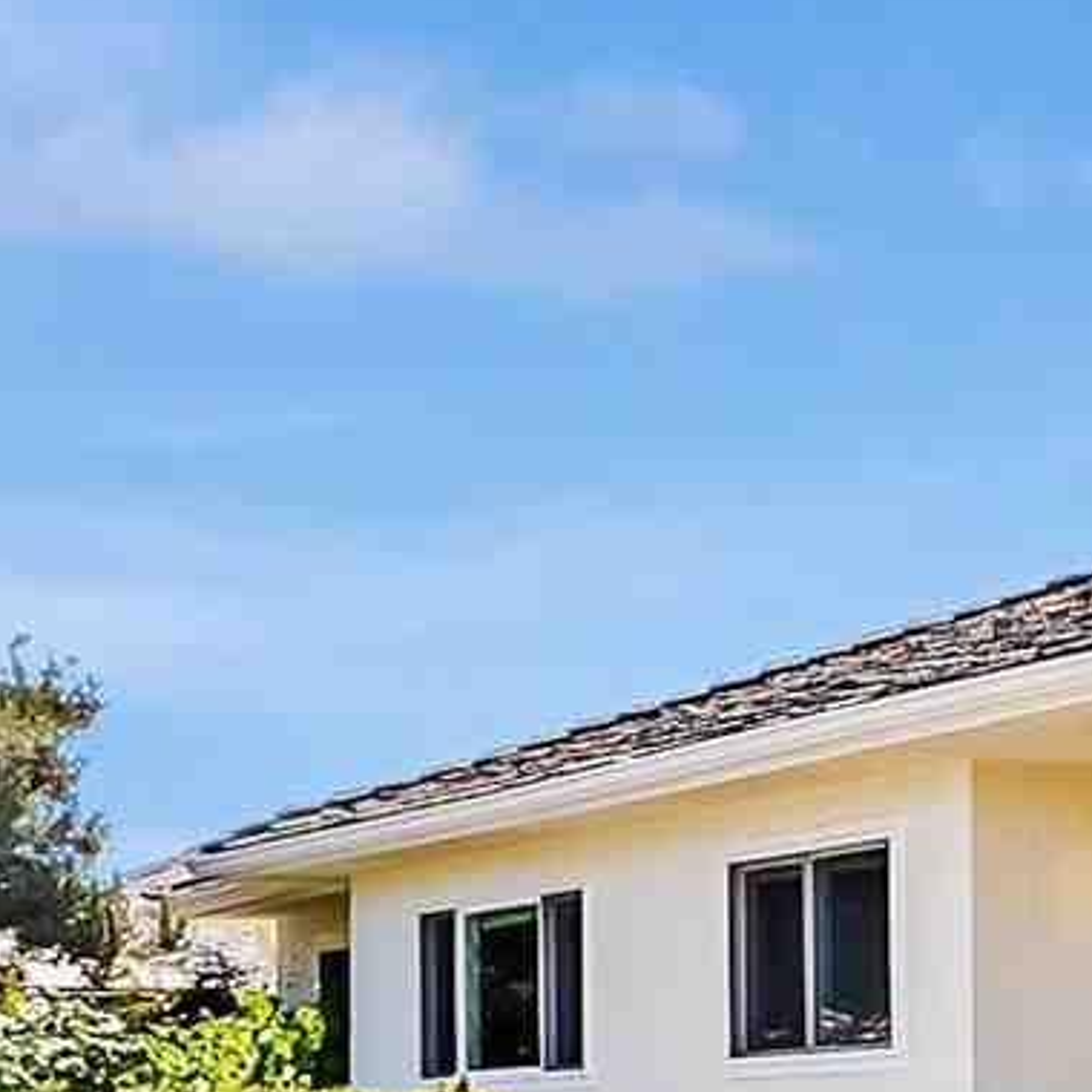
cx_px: 2425
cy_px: 1085
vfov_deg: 15.6
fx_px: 3926
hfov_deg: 12.9
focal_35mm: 110
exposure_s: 1/200
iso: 100
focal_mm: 16
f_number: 8
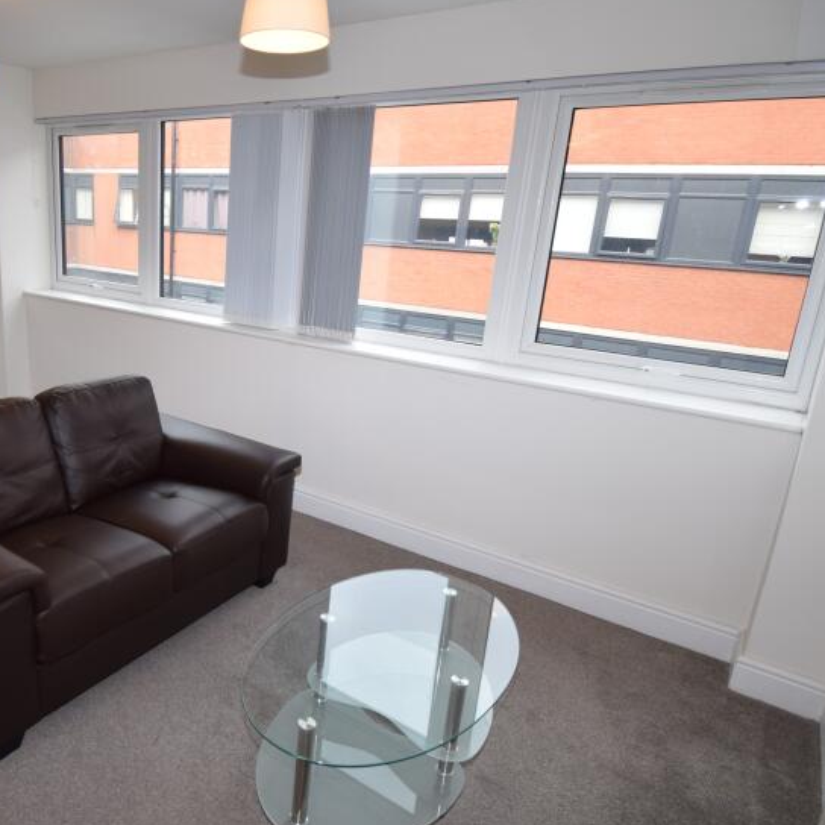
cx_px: 231
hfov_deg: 62.2
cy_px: 404
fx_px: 647
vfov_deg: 65.0
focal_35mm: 24
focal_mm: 10
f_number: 5
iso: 400
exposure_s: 1/100
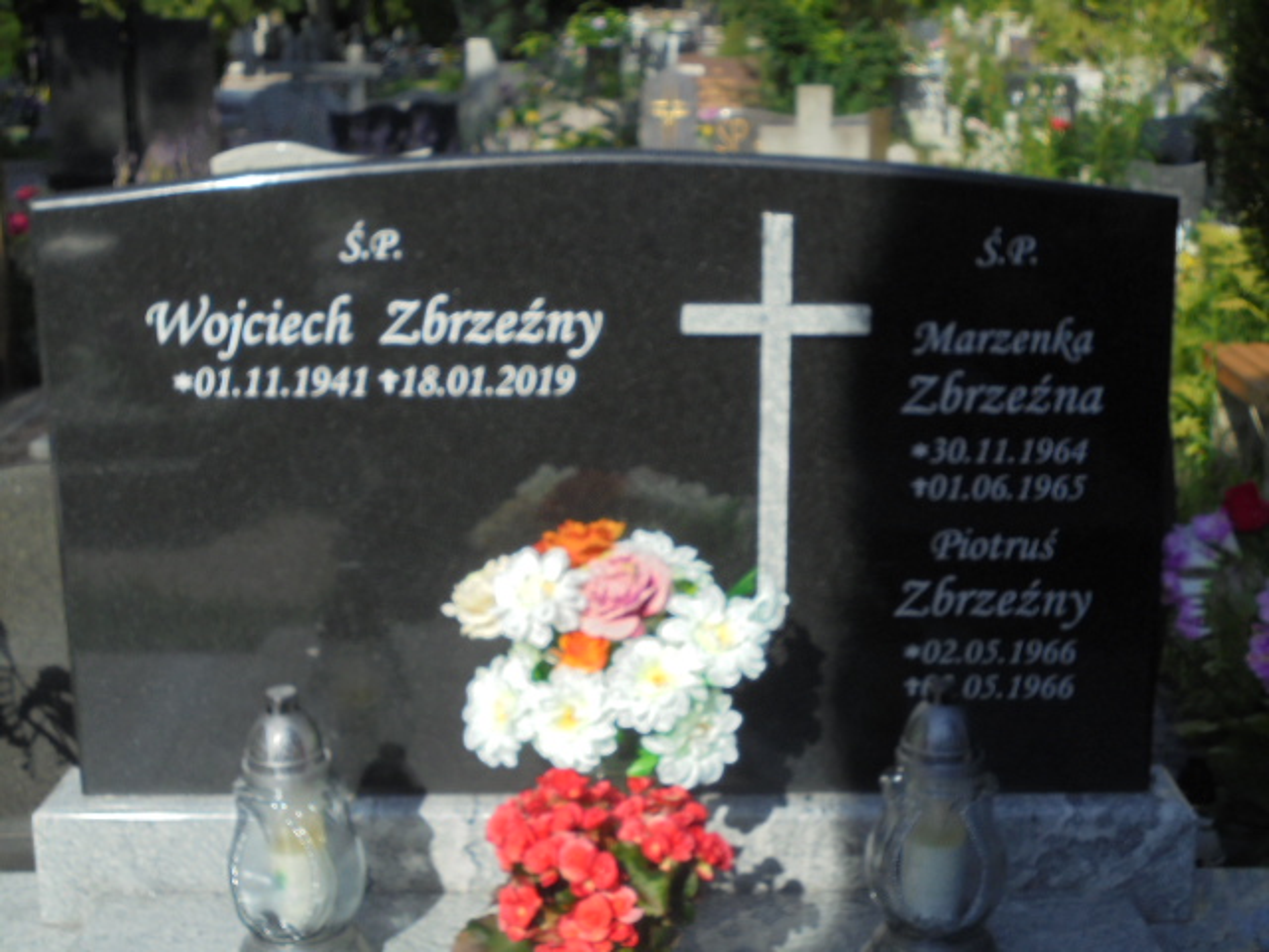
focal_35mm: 49
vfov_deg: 29.7
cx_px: 634
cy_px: 476
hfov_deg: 38.9
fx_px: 1796
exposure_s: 1/500
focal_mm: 8.9
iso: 100
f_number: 4.8
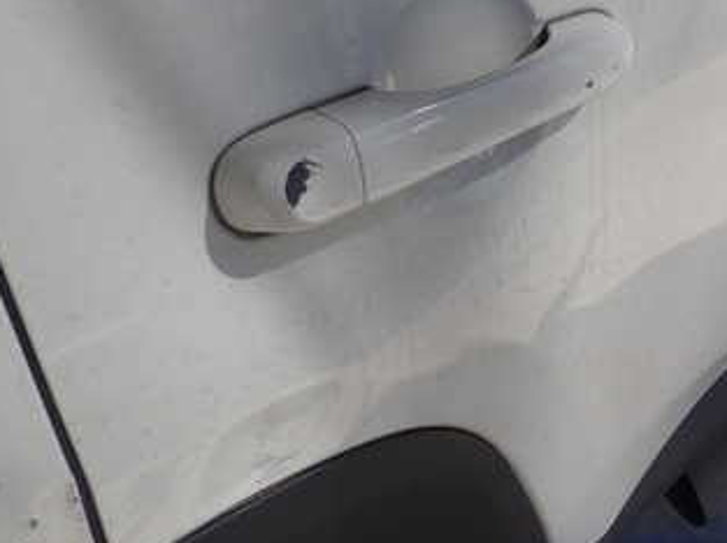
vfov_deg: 30.2
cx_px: 539
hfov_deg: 38.7
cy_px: 239
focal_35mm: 48
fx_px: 1007
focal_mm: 4.5
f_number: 2.8
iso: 100
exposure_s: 1/640
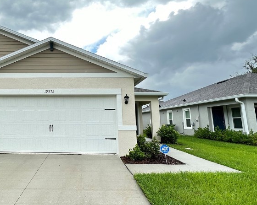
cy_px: 89
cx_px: 77
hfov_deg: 65.4
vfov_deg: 56.6
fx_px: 190
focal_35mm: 25
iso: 40
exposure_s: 1/430
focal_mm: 2.22
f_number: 2.2
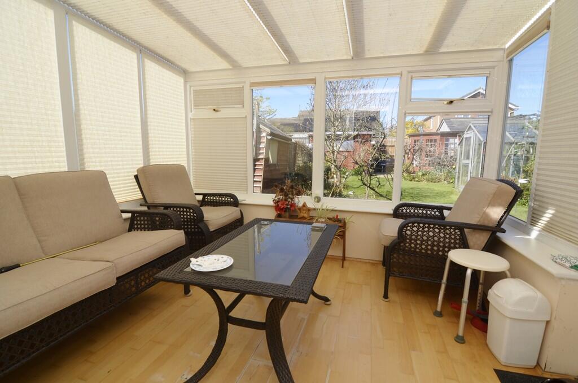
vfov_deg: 71.8
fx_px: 264
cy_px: 192
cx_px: 289
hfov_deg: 95.1
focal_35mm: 16
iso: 100
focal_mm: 11
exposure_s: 1/160
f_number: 6.3
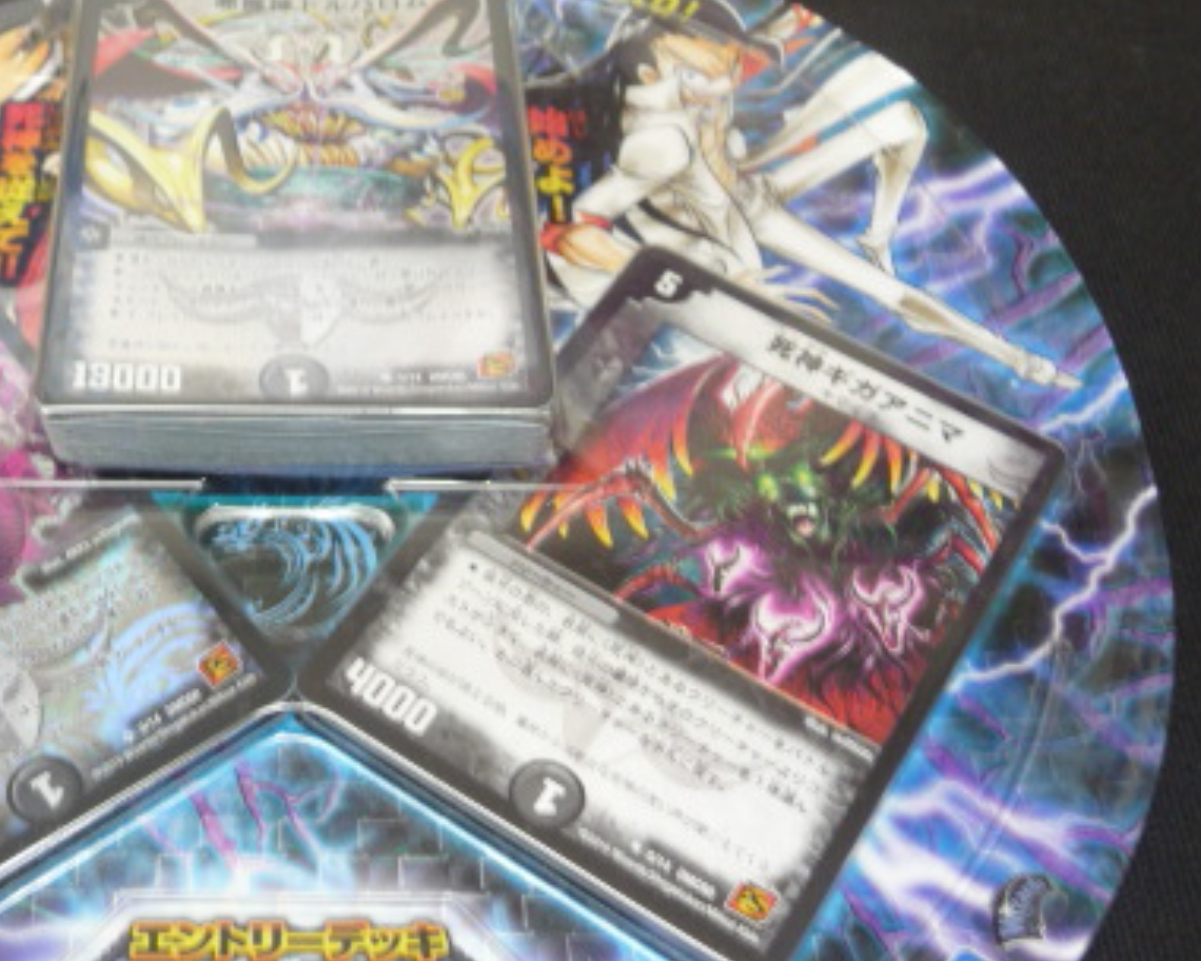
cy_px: 591
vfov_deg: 32.6
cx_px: 275
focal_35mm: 46
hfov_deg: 39.1
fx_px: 1635
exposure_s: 1/10
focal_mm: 4.7
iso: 100
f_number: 3.3
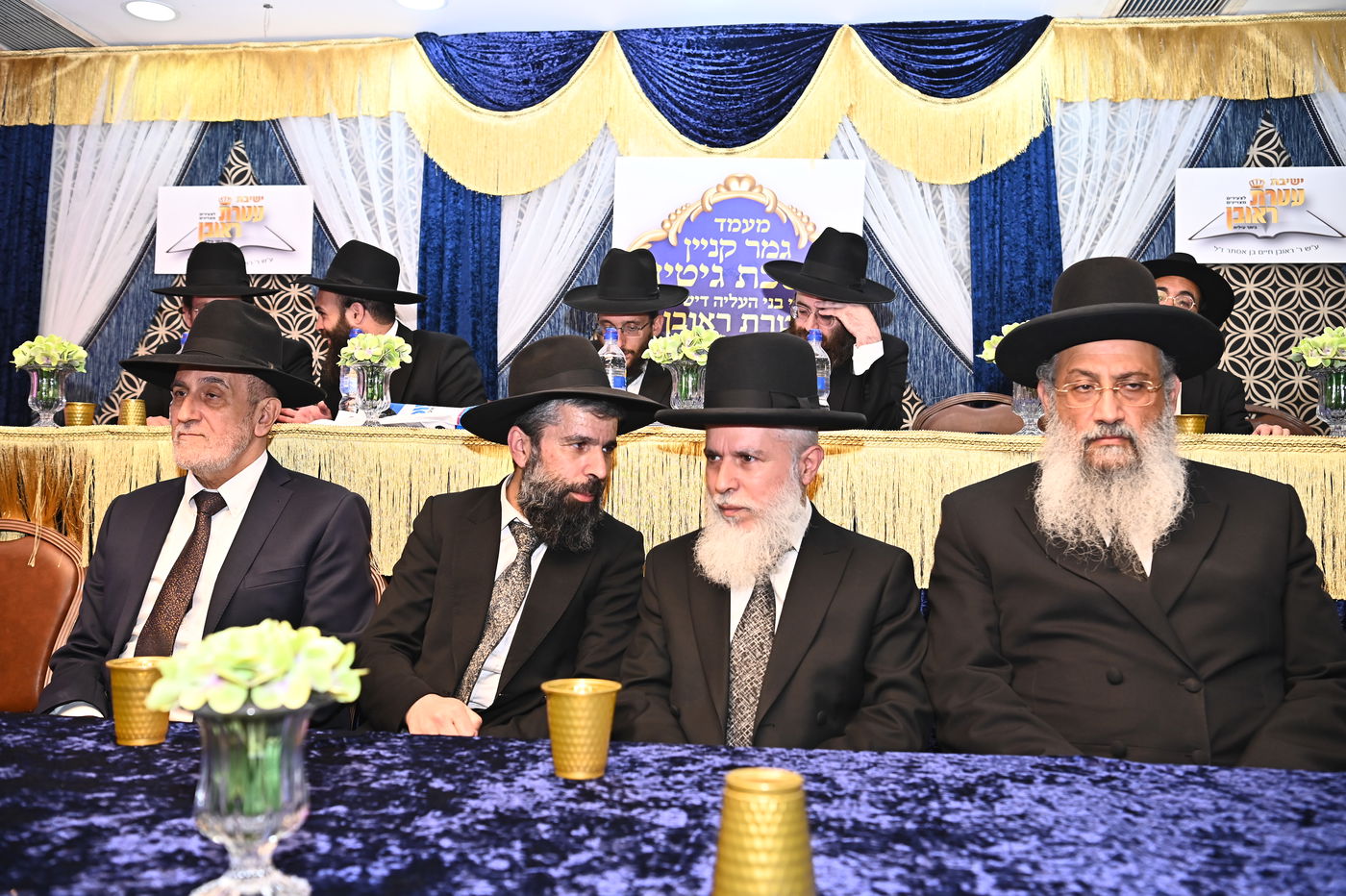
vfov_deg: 41.1
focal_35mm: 32
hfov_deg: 58.7
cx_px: 673
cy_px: 448
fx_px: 1196
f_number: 4.5
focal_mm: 32
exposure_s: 1/200
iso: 1000
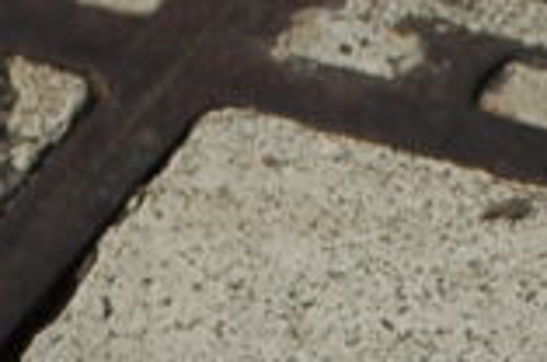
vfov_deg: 2.0
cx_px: 512
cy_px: 959
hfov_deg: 3.0
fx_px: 10387
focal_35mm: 685
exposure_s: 1/200
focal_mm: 70
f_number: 8
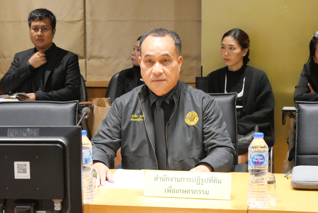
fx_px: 769
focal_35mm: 87
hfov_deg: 23.4
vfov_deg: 15.7
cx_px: 159
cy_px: 106
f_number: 5.5
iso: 3200
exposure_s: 1/30
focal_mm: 42
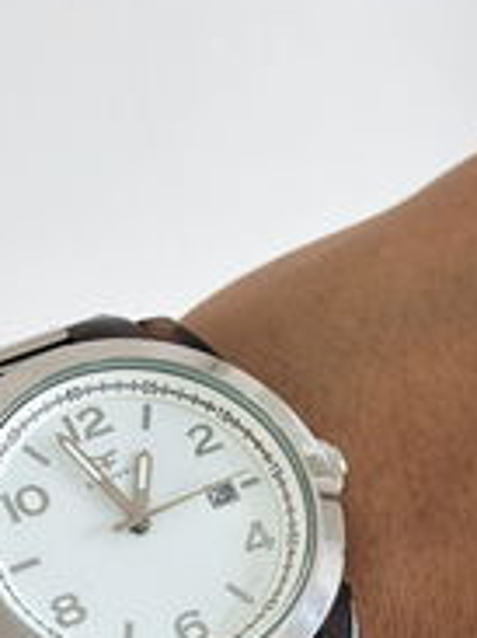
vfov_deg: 14.1
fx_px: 2575
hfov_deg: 10.6
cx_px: 185
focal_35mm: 140
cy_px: 465
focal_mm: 6.86
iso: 125
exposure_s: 1/121
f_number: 1.78
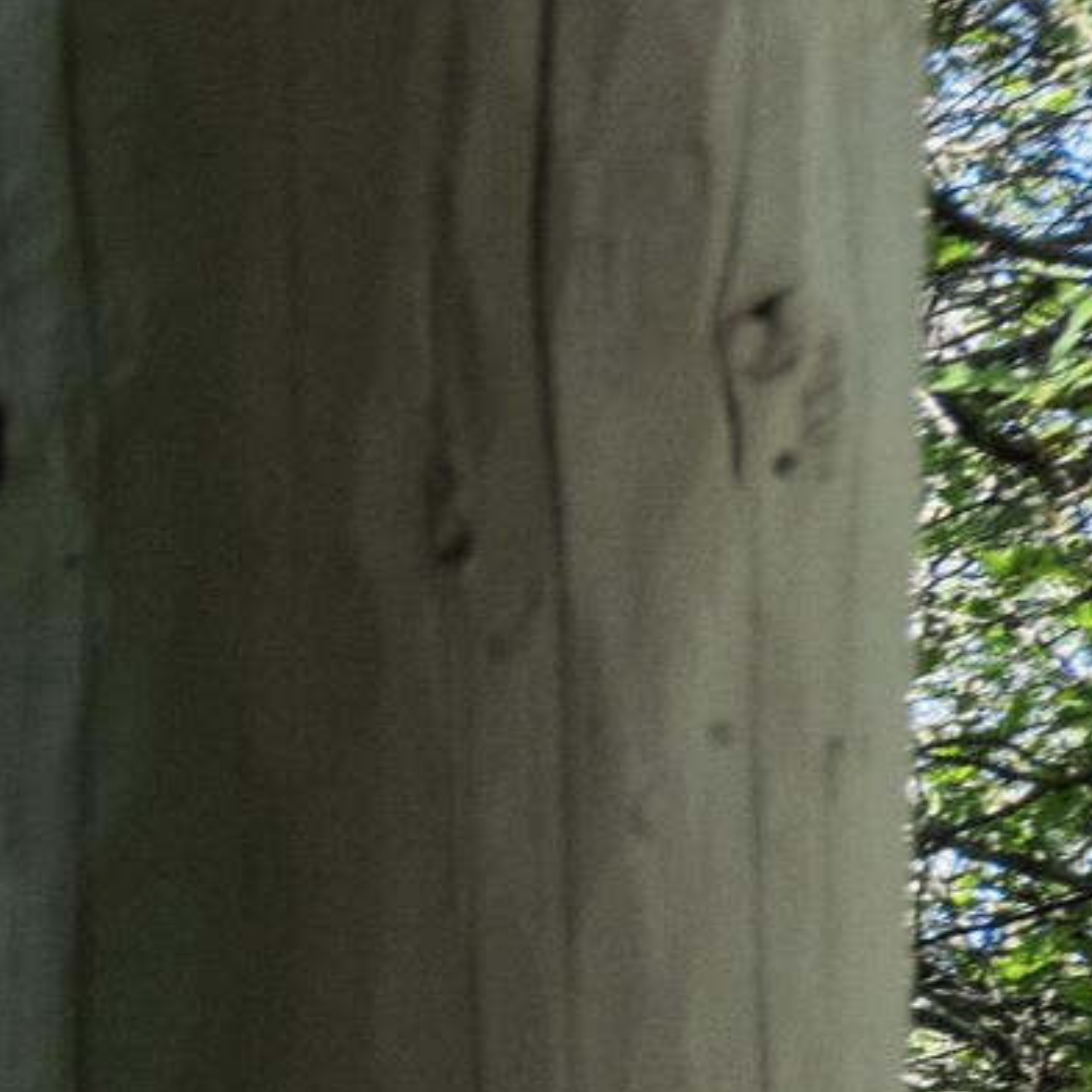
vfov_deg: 7.5
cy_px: 1976
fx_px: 8102
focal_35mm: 227
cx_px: -2970
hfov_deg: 6.5
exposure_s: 1/320
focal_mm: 35
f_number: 7.1
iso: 250
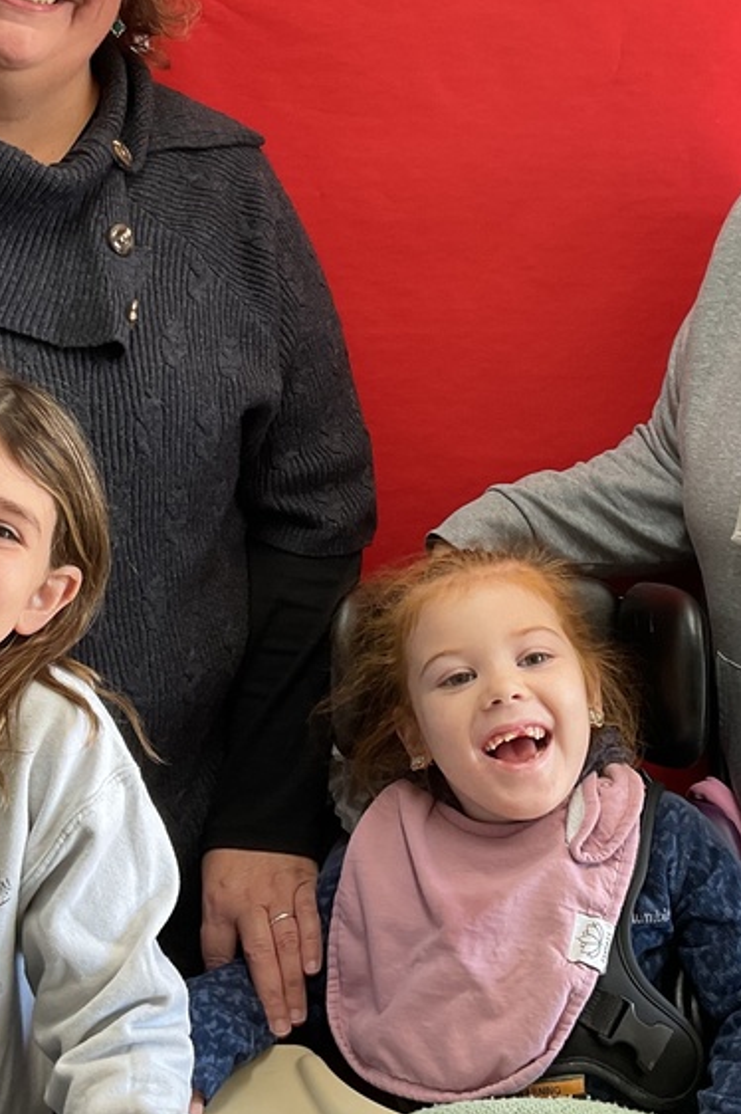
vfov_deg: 36.1
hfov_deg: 24.6
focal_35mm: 55
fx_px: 1700
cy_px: 424
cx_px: 380
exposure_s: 1/60
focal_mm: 3
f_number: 1.8
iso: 50
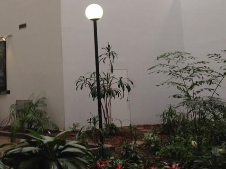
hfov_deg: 27.0
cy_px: 15
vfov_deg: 20.3
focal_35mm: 71
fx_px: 464
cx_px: 57
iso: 50
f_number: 2.4
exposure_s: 1/24
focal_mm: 4.12
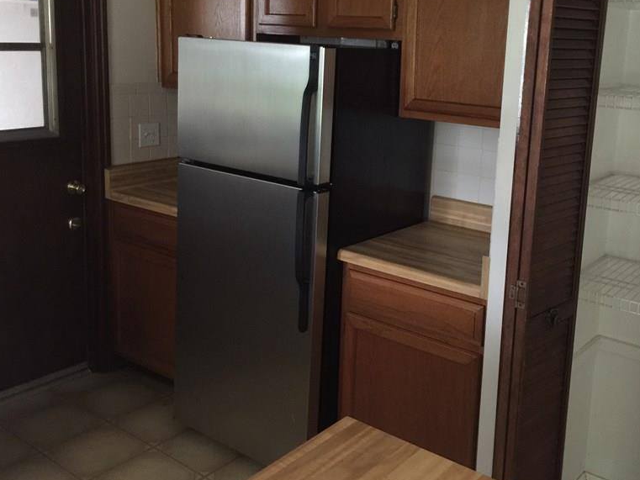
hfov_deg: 47.7
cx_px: 370
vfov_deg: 36.6
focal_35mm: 39
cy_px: 177
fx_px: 721
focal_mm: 4.15
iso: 125
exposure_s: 1/4
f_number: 2.2
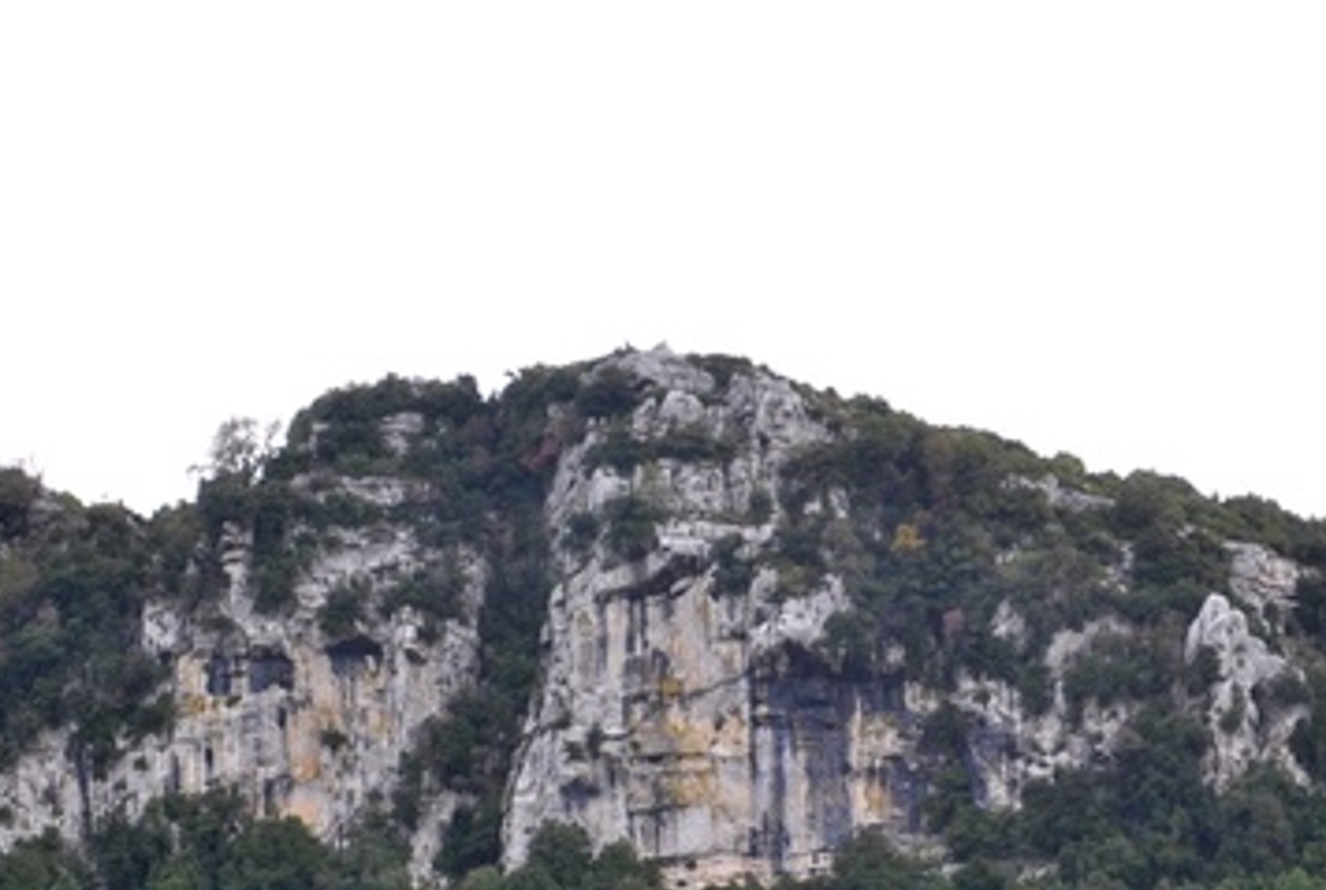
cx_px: 633
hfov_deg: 9.6
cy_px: 685
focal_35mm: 215
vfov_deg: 6.4
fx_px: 7930
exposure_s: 1/125
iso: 280
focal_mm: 85
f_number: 5.6
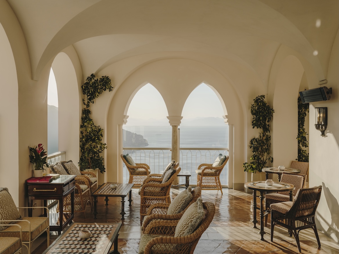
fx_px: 353
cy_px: 127
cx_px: 170
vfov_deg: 39.7
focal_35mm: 36
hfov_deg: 51.4
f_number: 8
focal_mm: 45
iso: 640
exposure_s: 1/750
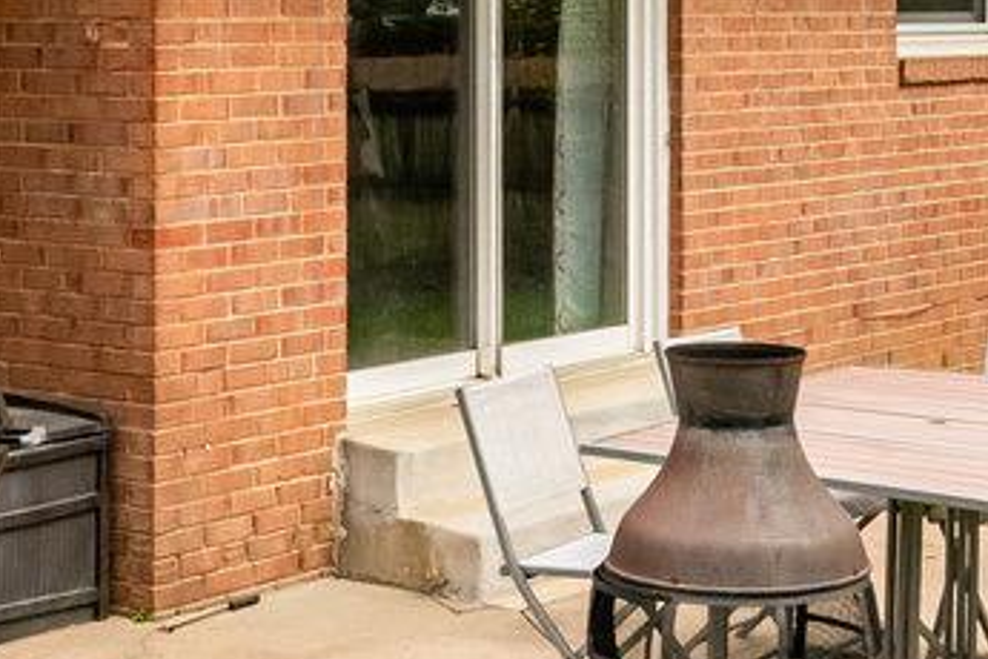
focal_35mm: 95
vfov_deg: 14.4
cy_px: 186
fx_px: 2607
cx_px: 441
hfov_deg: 21.5
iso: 1250
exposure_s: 1/1600
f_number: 8
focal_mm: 16
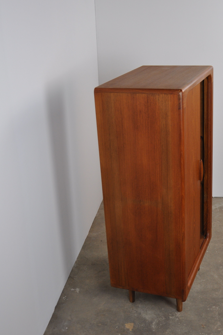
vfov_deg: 41.4
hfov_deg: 28.1
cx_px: 138
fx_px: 444
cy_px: 162
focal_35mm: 48
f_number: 4
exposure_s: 1/60
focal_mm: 25
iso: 560
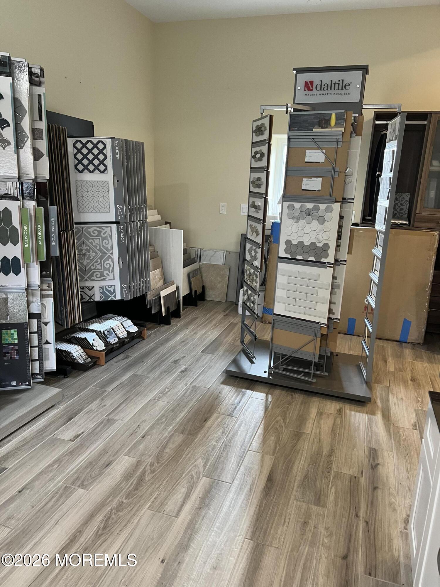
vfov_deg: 67.3
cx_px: 220
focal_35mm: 26
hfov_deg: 53.1
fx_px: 441
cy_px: 294
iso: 200
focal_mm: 5.7
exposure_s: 1/60
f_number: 1.5
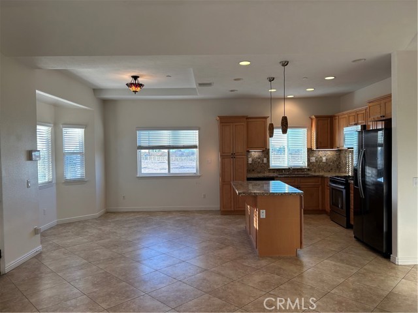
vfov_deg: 53.1
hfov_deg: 67.3
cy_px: 156
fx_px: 314
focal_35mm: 26
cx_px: 209
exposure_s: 1/139
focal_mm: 5.7
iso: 64
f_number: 1.5
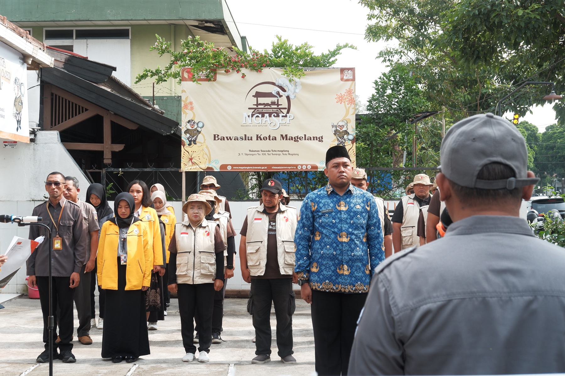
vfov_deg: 25.5
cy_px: 188
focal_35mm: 53
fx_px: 832
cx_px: 282
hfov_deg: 37.5
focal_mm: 35
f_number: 8
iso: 250
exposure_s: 1/200
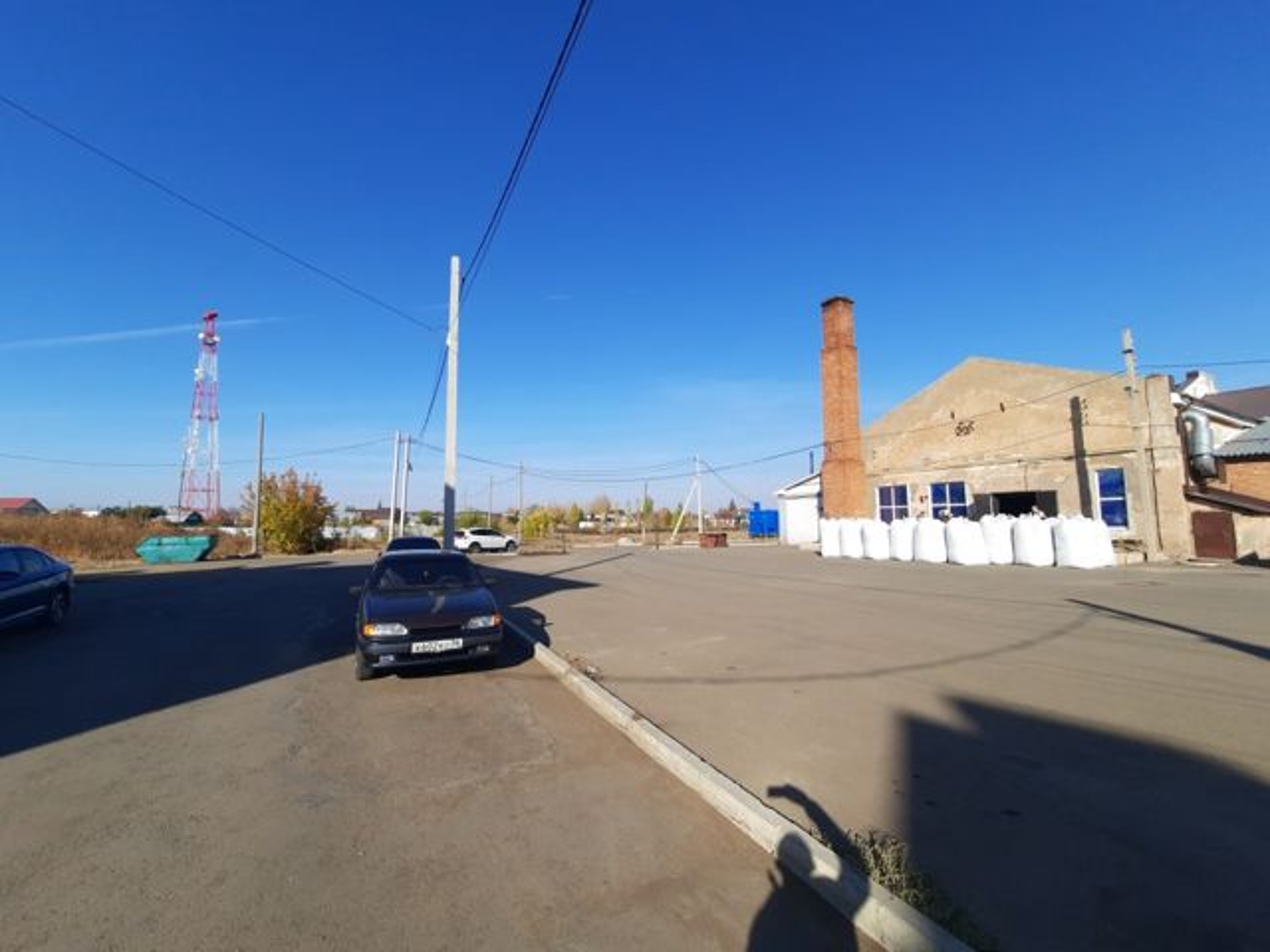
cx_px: 635
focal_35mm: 13
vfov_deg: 89.9
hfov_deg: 106.2
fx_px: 477
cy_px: 476
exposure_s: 1/1218
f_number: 2.2
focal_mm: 1.74
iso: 40
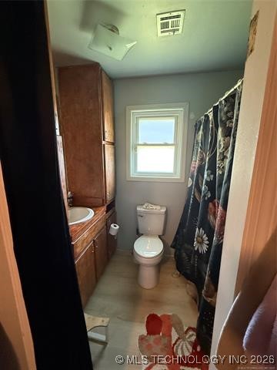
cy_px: 185
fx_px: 149
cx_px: 138
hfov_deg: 85.7
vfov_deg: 102.1
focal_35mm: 14
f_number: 2.2
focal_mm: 2.22
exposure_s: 1/60
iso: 500
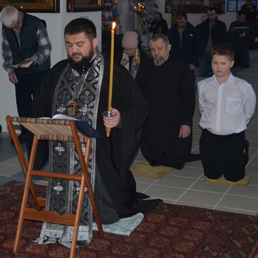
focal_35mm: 68
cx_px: 114
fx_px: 570
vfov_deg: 25.5
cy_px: 129
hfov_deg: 25.5
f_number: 5
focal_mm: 35
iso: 800
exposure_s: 1/60
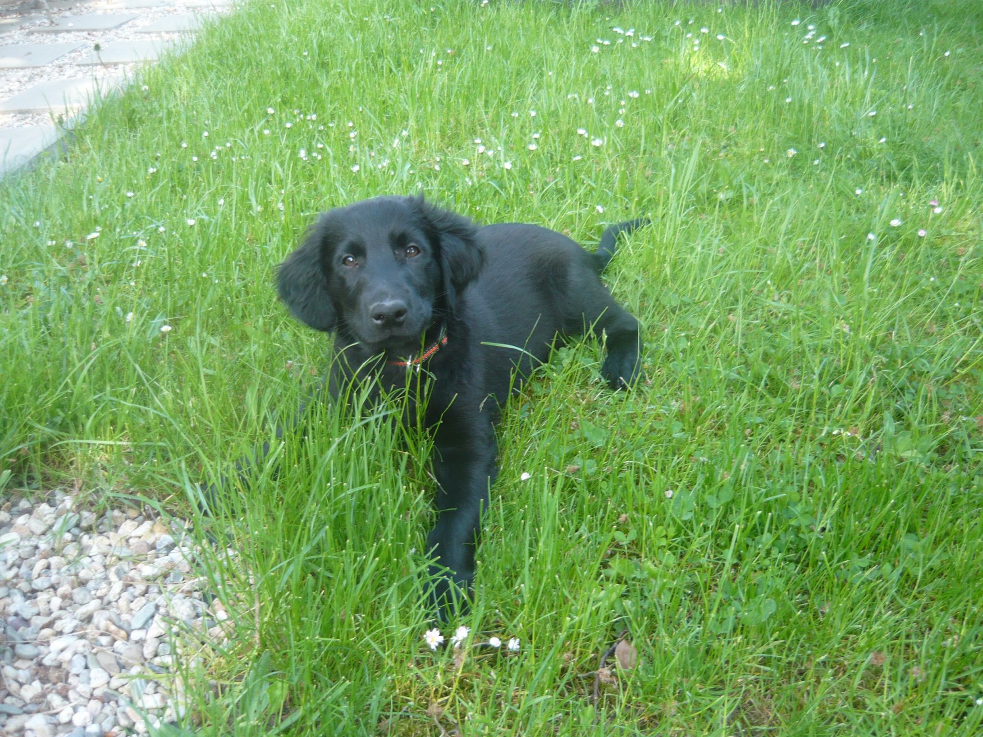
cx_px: 492
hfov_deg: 55.4
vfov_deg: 42.9
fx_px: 937
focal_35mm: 33
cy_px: 368
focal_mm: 5.5
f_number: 2.8
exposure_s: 1/60
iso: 100
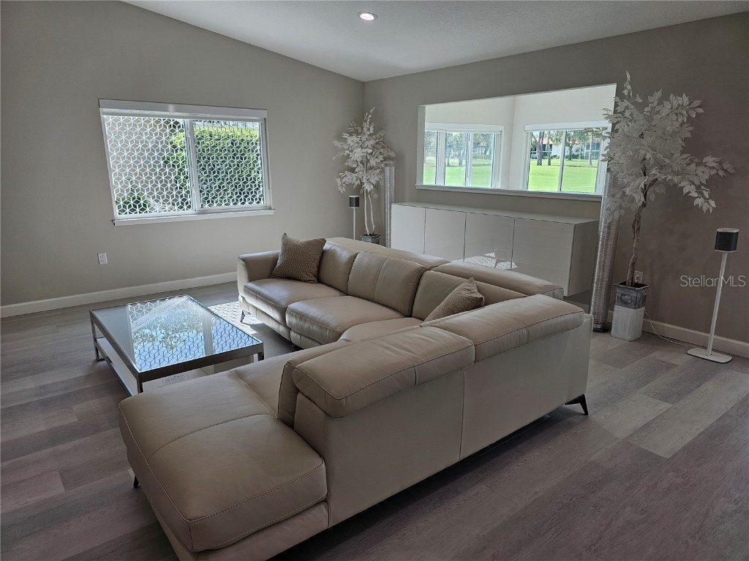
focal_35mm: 23
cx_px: 374
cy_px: 280
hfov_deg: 73.9
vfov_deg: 58.9
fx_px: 498
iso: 20
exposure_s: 1/120
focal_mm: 6.3
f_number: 1.7
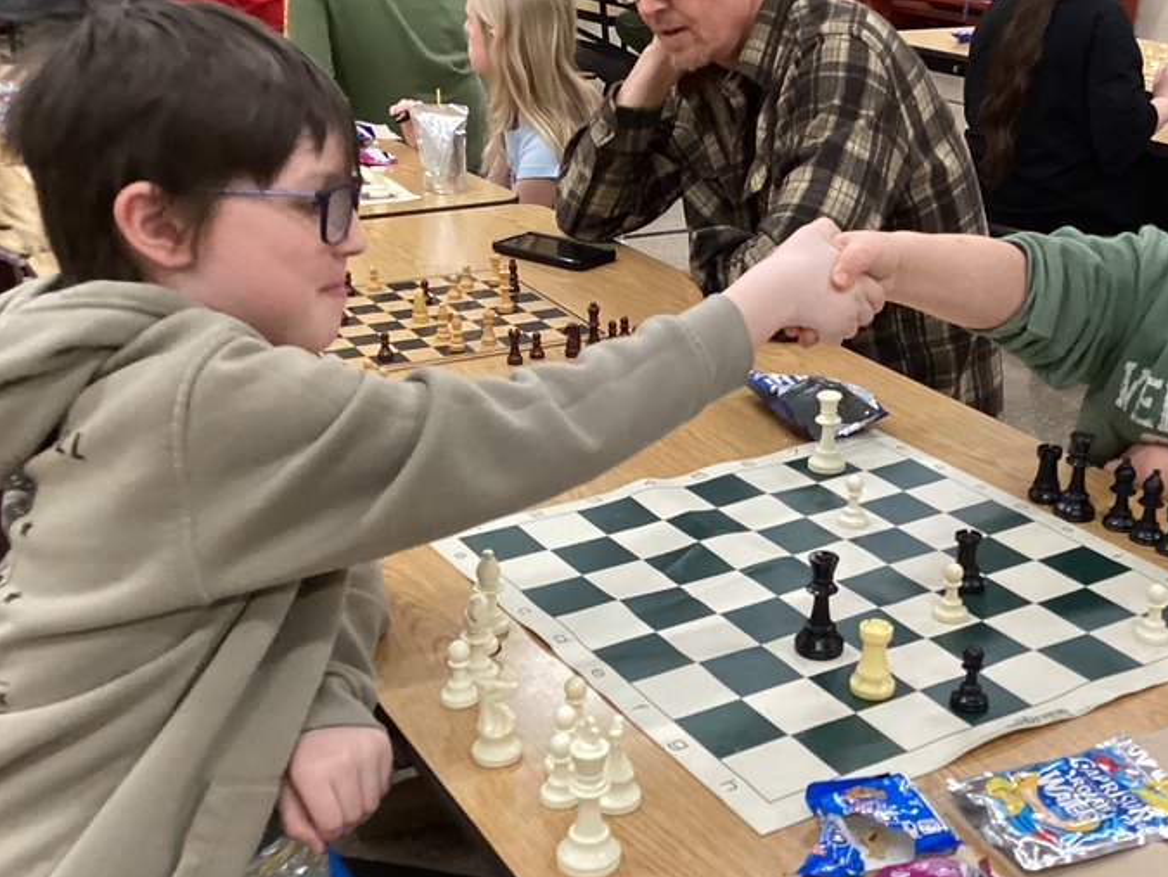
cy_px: 412
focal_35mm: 47
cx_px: 744
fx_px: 1587
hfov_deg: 40.1
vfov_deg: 30.9
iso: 400
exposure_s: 1/60
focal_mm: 3.3
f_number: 2.4
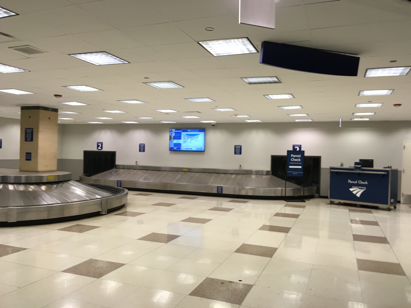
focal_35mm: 29
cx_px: 206
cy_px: 154
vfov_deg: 48.2
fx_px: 344
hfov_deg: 61.7
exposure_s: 1/30
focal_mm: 4.15
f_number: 2.2
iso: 64
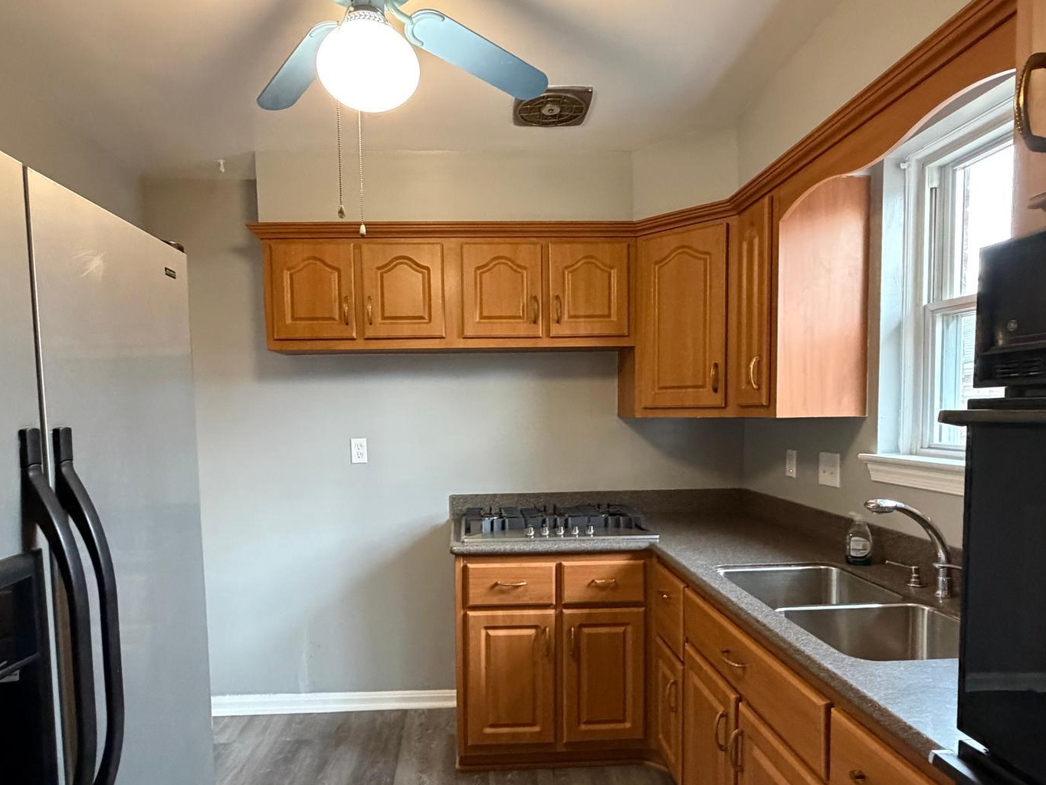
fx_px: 635
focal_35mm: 21
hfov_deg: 78.9
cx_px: 500
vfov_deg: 63.1
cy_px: 451
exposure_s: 1/60
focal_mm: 2.22
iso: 800
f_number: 2.2
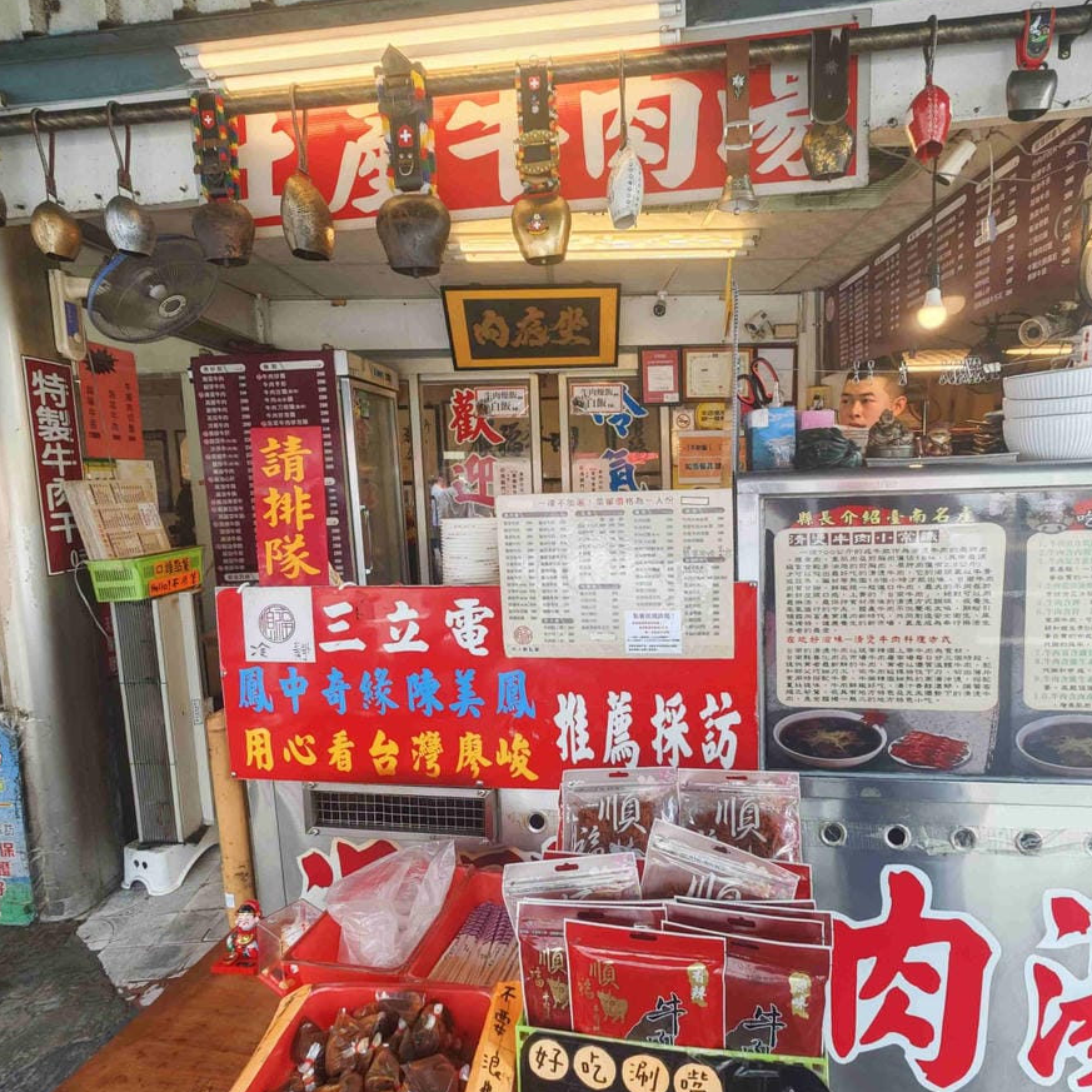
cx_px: 609
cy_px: 548
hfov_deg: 83.6
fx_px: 607
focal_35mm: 17
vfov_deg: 84.0
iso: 100
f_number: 1.8
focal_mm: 2.03
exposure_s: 1/120
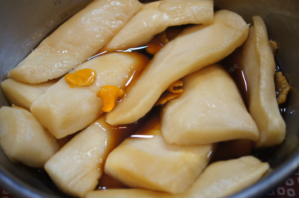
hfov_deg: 43.7
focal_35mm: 45
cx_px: 150
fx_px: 373
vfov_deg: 29.8
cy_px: 99
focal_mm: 30
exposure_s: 1/80
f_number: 2.8
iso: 800
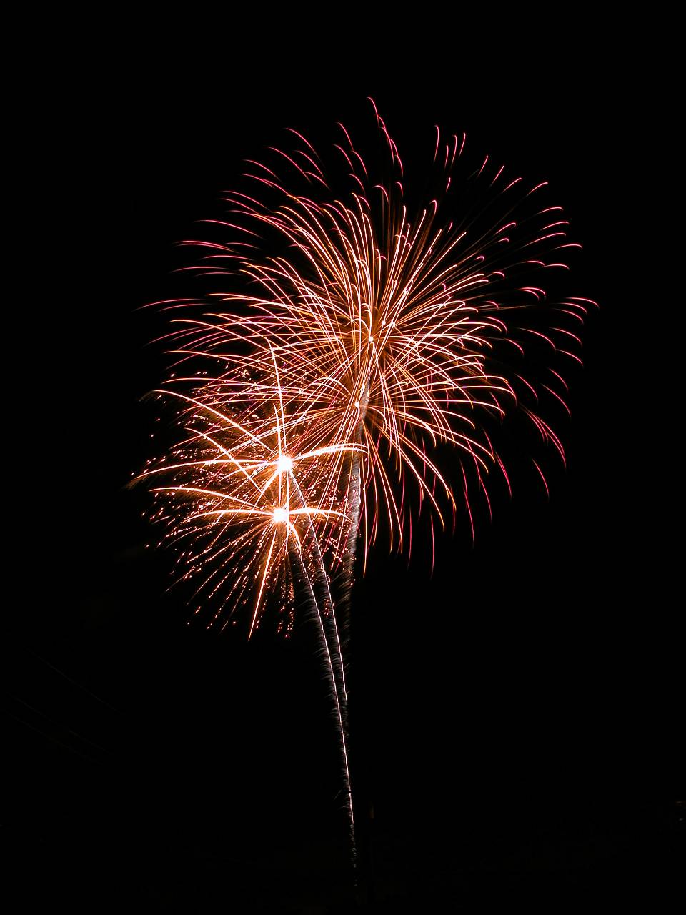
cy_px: 458
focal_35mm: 35
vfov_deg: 52.6
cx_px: 343
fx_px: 925
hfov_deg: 40.7
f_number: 8
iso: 100
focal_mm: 8.9
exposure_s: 4
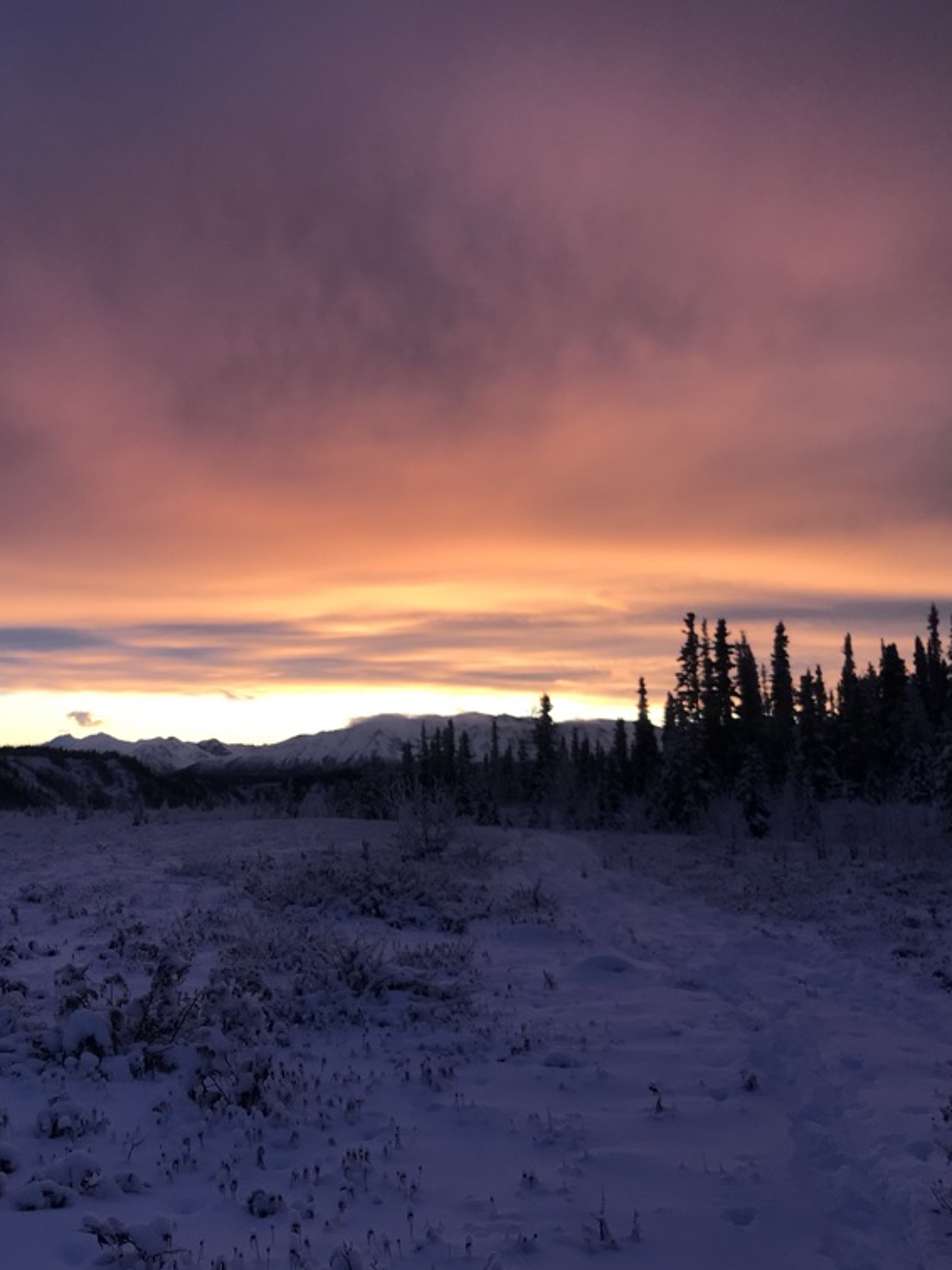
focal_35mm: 38
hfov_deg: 36.6
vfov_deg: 49.0
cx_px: 205
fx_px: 1394
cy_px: 641
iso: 20
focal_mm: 3.99
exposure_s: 1/298
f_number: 1.8
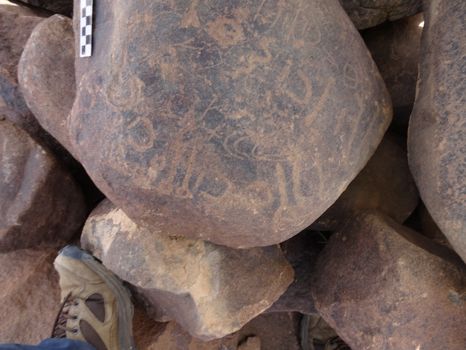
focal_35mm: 24
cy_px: 175
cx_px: 233
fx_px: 323
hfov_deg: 71.6
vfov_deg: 56.8
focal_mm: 4.1
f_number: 3.5
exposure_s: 1/160
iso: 80
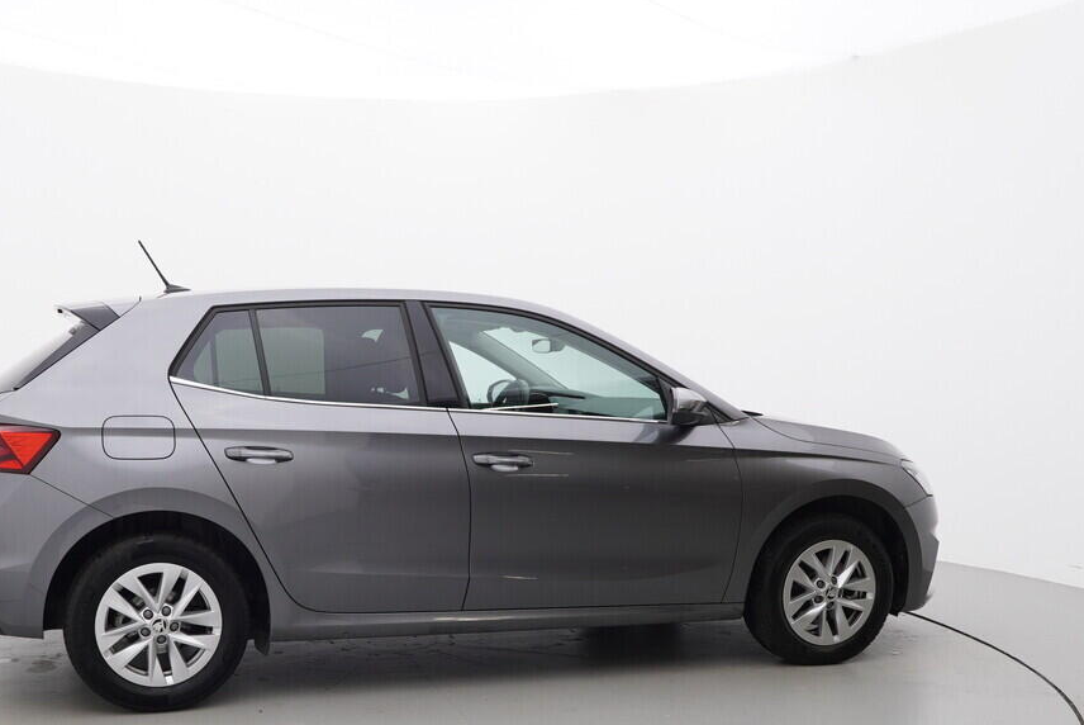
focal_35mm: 38
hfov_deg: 50.1
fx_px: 1140
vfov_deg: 34.7
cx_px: 376
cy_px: 513
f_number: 5
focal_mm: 15
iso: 200
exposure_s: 1/80
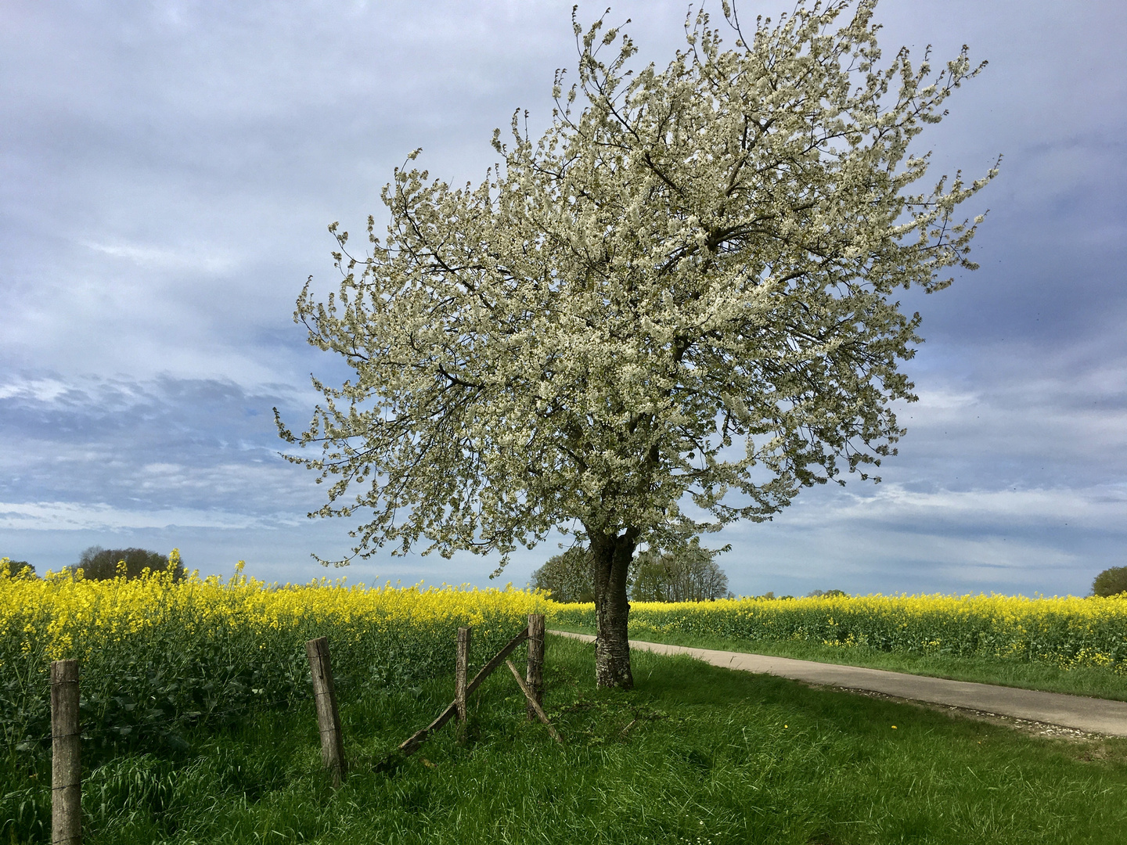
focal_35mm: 29
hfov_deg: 61.7
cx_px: 564
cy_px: 422
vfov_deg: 48.2
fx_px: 944
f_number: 2.2
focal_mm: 4.15
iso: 25
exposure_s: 1/2198
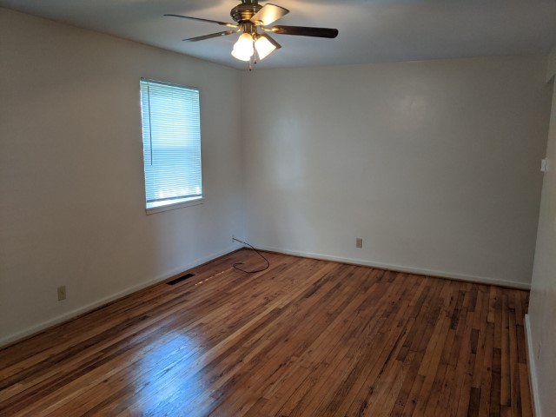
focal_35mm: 27
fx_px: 434
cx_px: 278
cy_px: 208
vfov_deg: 51.4
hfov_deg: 65.3
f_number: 1.8
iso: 218
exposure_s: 1/120
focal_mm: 4.44
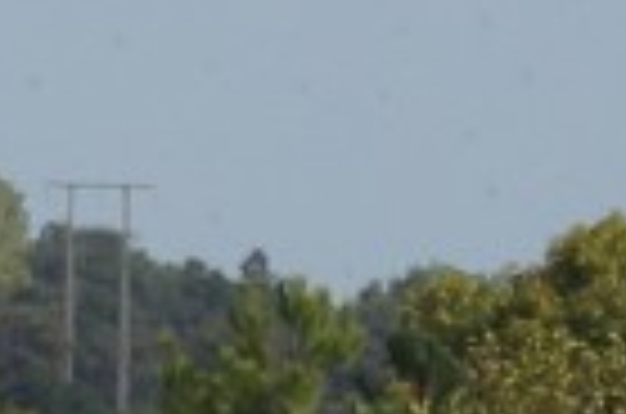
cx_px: -419
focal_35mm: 1546
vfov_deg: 0.9
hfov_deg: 1.3
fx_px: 26822
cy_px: 1192
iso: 100
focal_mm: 70
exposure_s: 1/320
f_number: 8
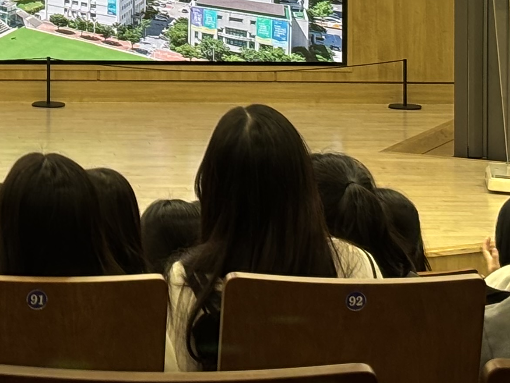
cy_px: -243
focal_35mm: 180
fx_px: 2652
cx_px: -106
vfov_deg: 8.0
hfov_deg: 10.8
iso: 50
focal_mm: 5.96
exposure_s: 1/120
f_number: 1.6
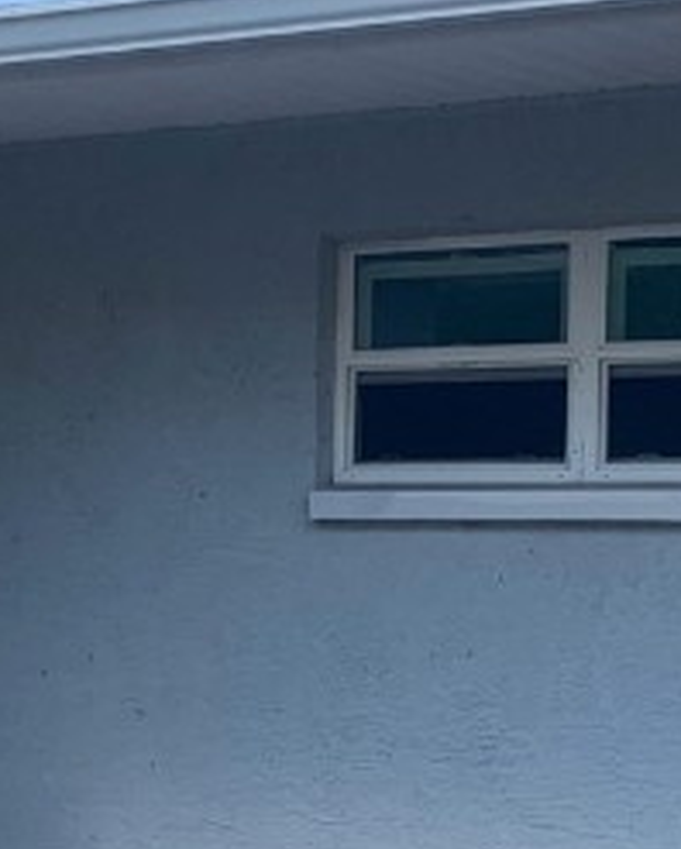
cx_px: -182
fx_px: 2642
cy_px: 643
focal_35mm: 105
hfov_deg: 14.1
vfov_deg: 18.1
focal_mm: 4.25
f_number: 1.8
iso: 25
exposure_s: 1/1021
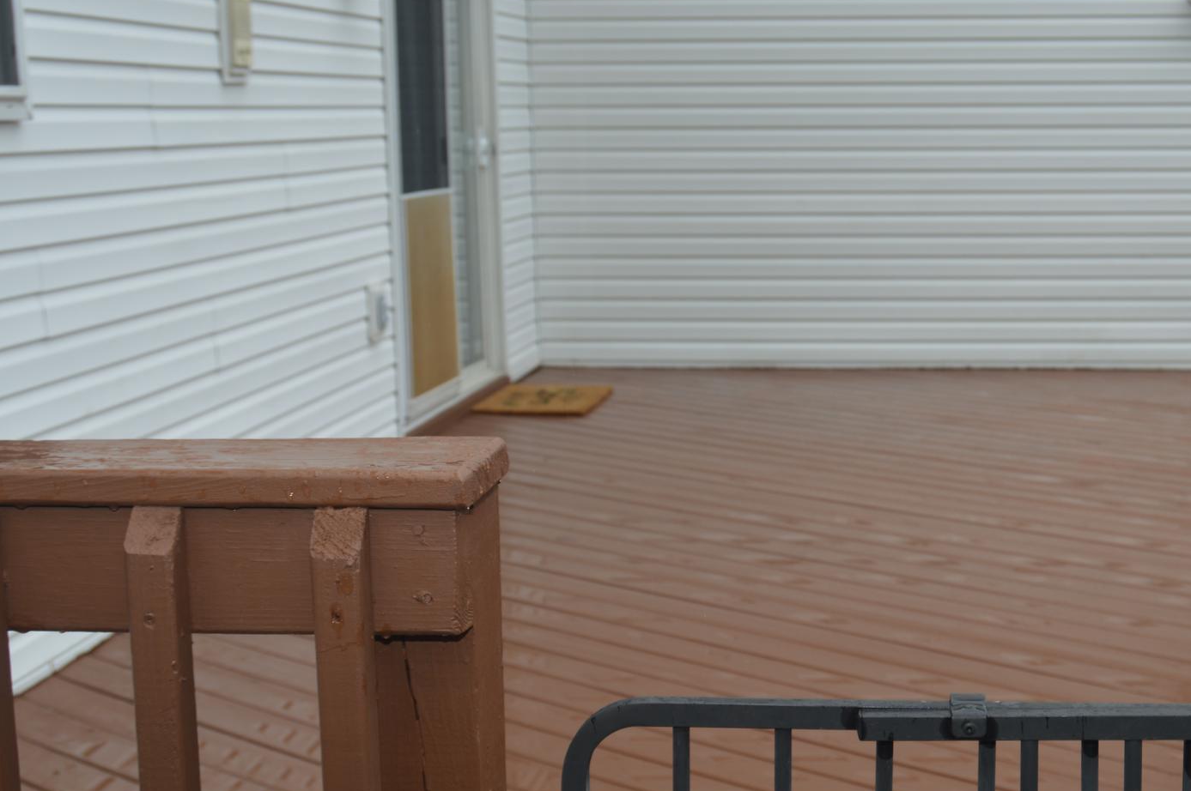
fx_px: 2049
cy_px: 521
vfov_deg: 21.8
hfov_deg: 32.1
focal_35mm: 62
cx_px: 823
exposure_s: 1/125
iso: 100
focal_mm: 28
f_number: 5.6
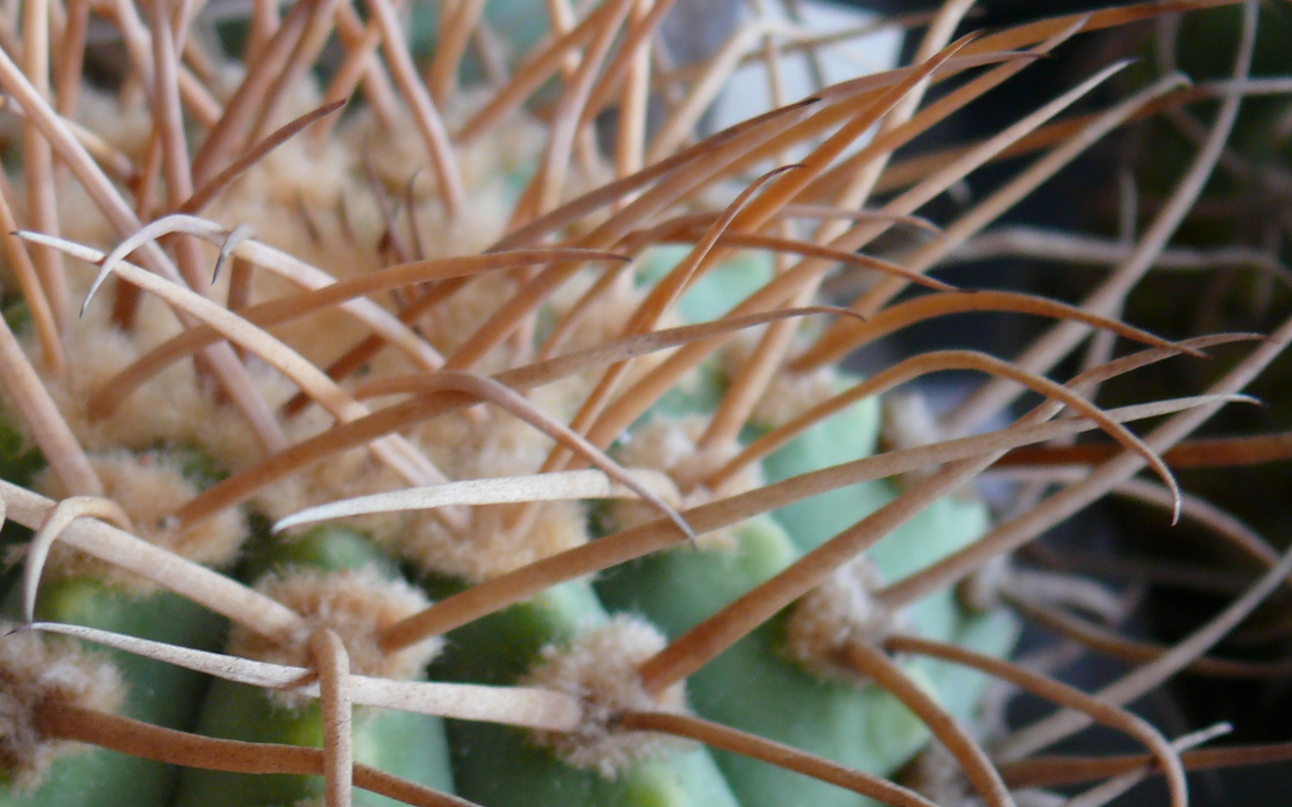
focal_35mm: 72
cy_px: 678
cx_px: 319
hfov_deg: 28.2
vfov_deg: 17.9
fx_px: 2535
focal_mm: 7.4
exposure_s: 1/30
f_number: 2.8
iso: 125
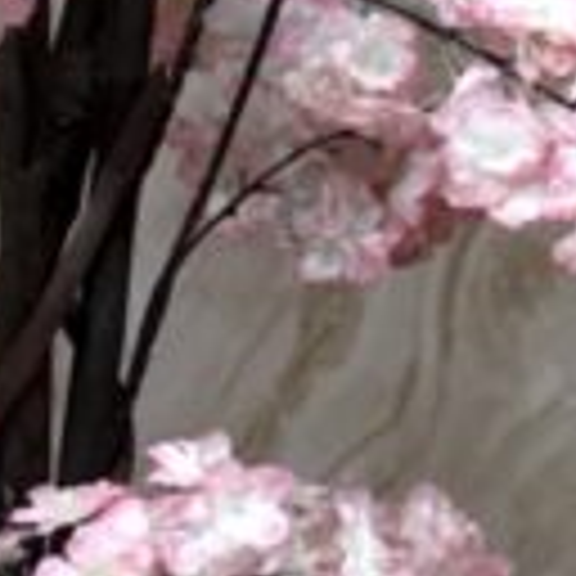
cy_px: 76
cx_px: 1066
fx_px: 5403
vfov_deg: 6.1
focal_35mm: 287
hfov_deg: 6.0
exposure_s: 1/50
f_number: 1.6
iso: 40
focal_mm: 5.96
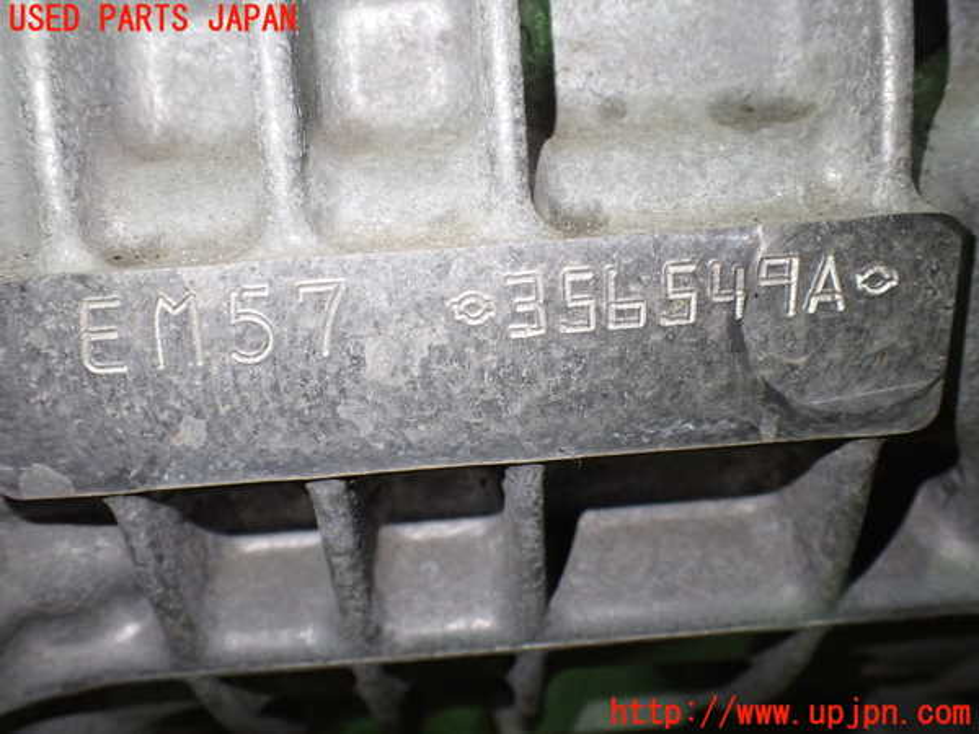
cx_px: 490
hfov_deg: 60.0
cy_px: 367
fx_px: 848
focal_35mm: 30
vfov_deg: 46.8
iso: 400
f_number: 2.3
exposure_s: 1/125
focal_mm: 5.4
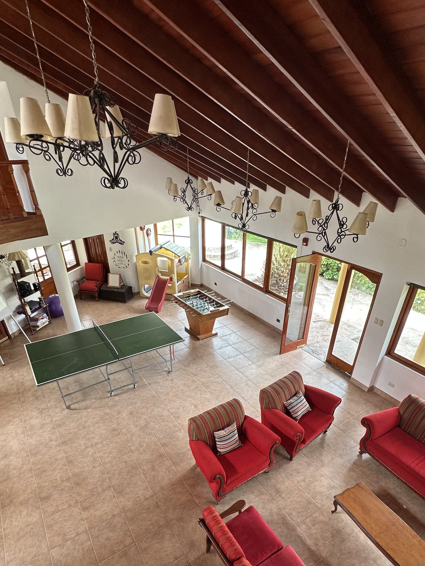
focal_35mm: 20
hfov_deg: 66.0
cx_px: 214
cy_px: 366
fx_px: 327
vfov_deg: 79.7
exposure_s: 1/99
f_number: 2.2
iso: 80
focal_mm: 2.22
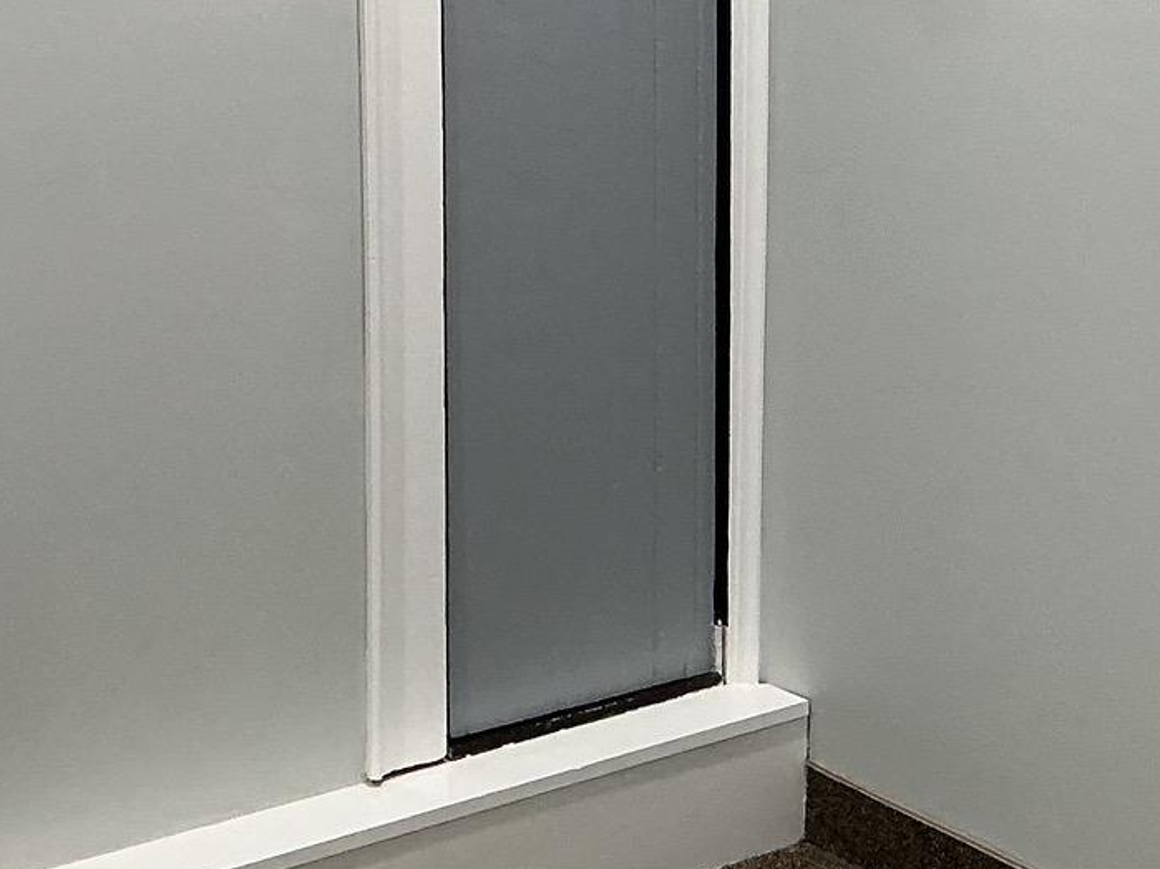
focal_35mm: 85
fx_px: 2848
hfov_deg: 22.4
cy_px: 119
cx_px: 1052
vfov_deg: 17.2
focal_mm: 3
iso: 80
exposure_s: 1/60
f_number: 1.8
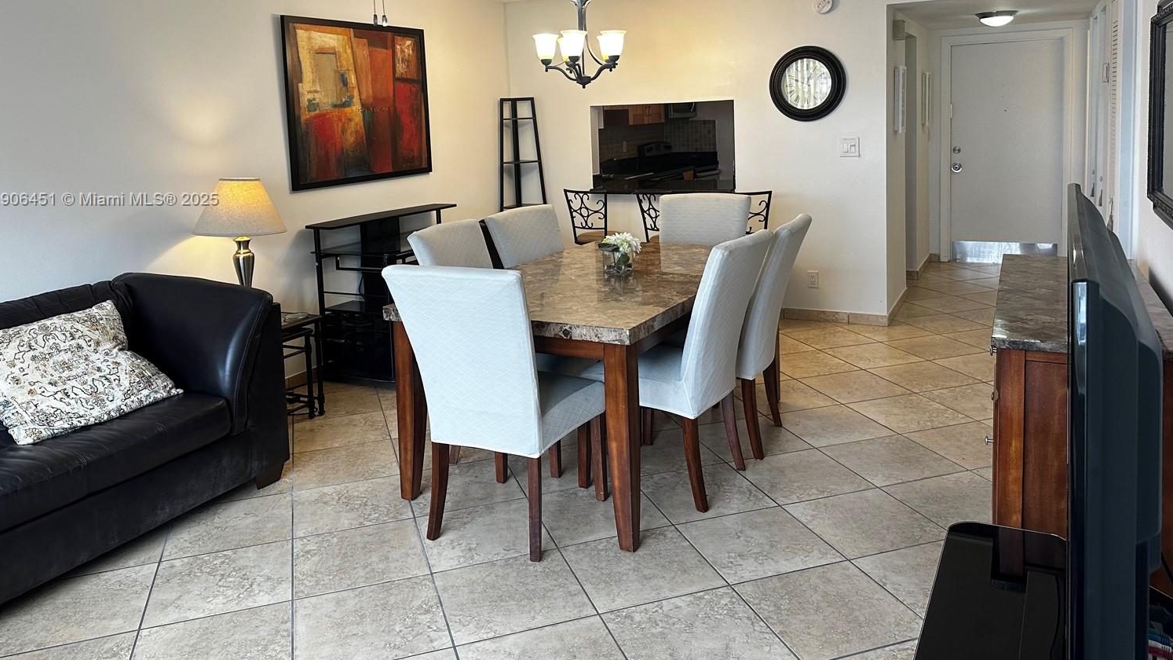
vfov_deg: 40.8
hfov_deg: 67.9
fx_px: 871
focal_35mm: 28
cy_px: 200
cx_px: 595
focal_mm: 6.86
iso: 125
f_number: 1.78
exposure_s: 1/120
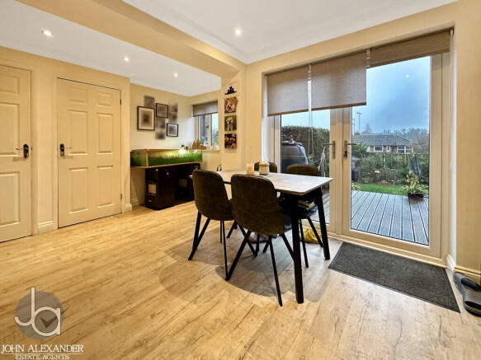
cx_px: 240
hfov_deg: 102.1
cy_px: 180
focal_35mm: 14
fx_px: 194
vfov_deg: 85.7
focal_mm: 2.22
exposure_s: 1/50
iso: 250
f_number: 2.2
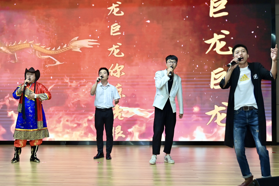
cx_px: 140
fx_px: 271
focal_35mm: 35
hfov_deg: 54.4
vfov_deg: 37.8
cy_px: 93
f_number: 4.5
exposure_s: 1/160
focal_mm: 35
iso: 1600
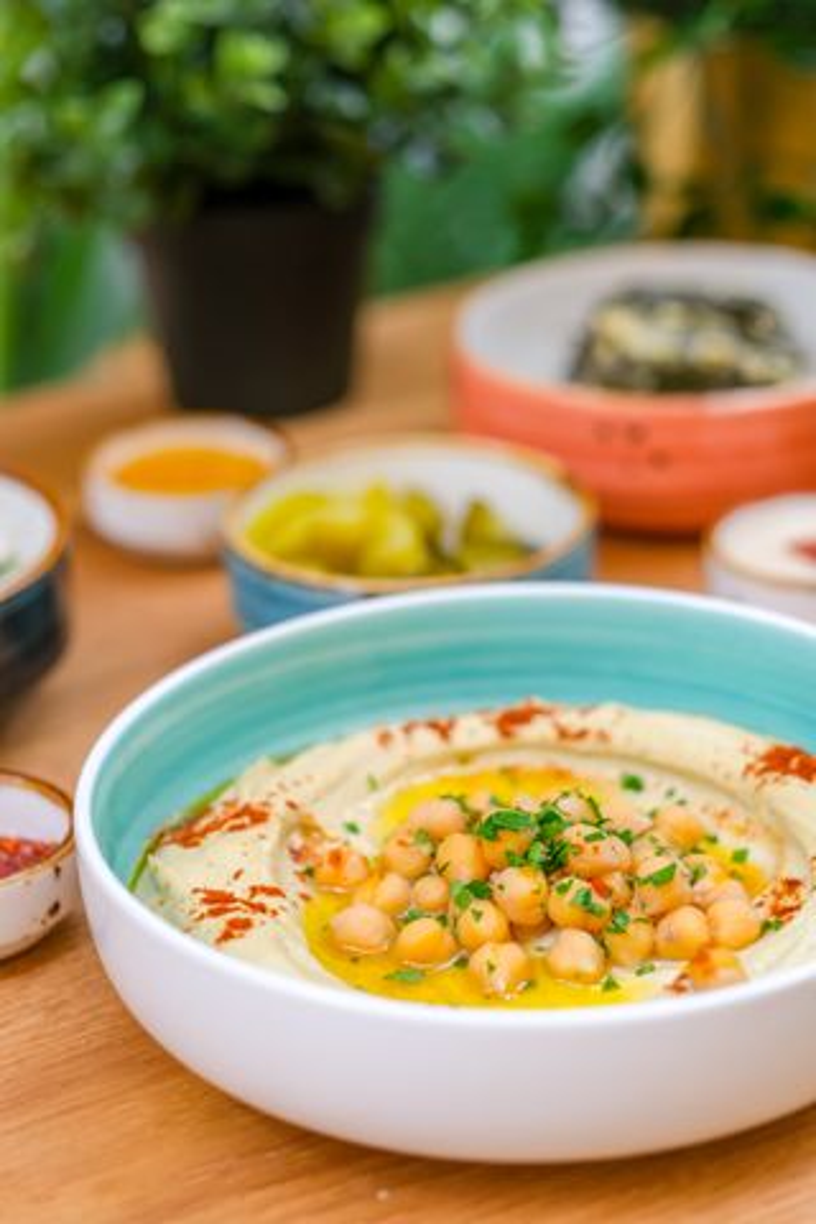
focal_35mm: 84
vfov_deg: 24.2
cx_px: 408
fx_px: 2856
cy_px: 612
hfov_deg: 16.3
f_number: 2.8
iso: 160
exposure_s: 1/250
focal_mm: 56
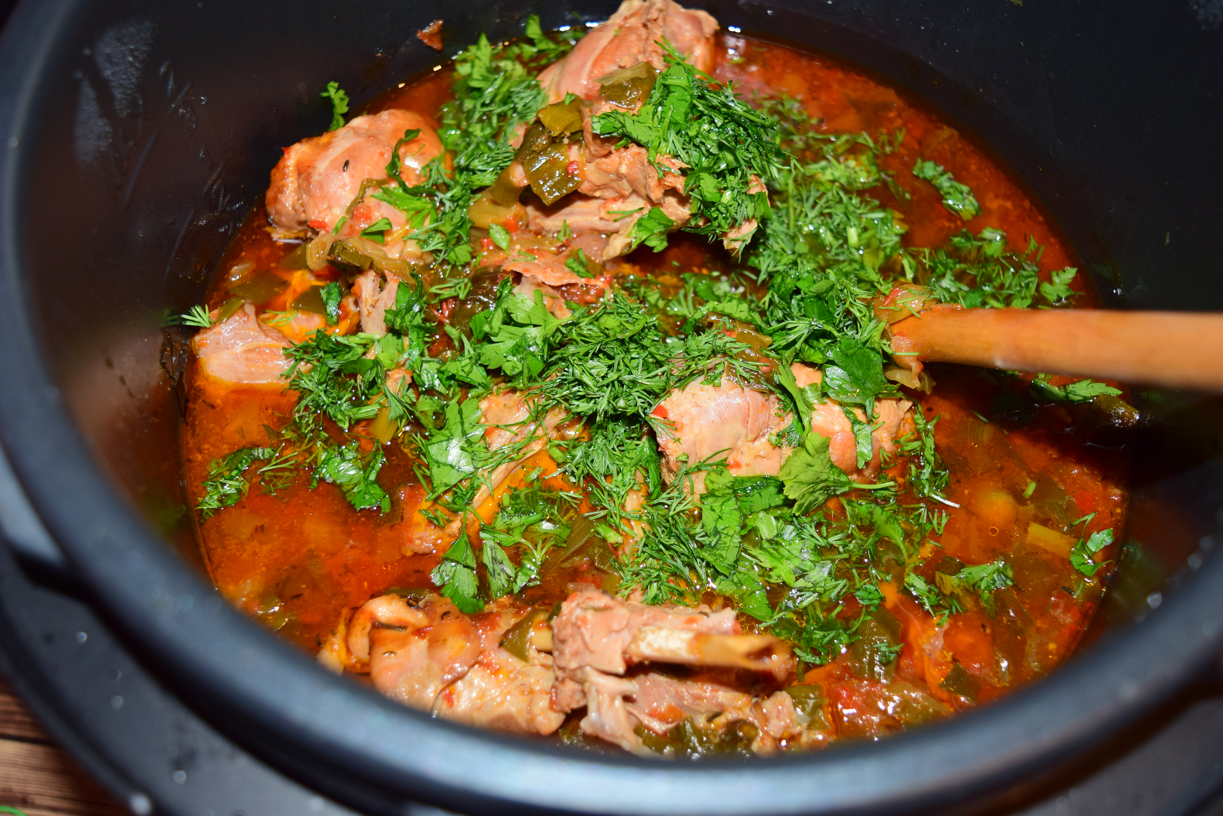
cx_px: 612
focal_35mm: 38
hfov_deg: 51.3
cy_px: 408
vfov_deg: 35.5
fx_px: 1274
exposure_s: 1/60
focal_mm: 25
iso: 200
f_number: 4
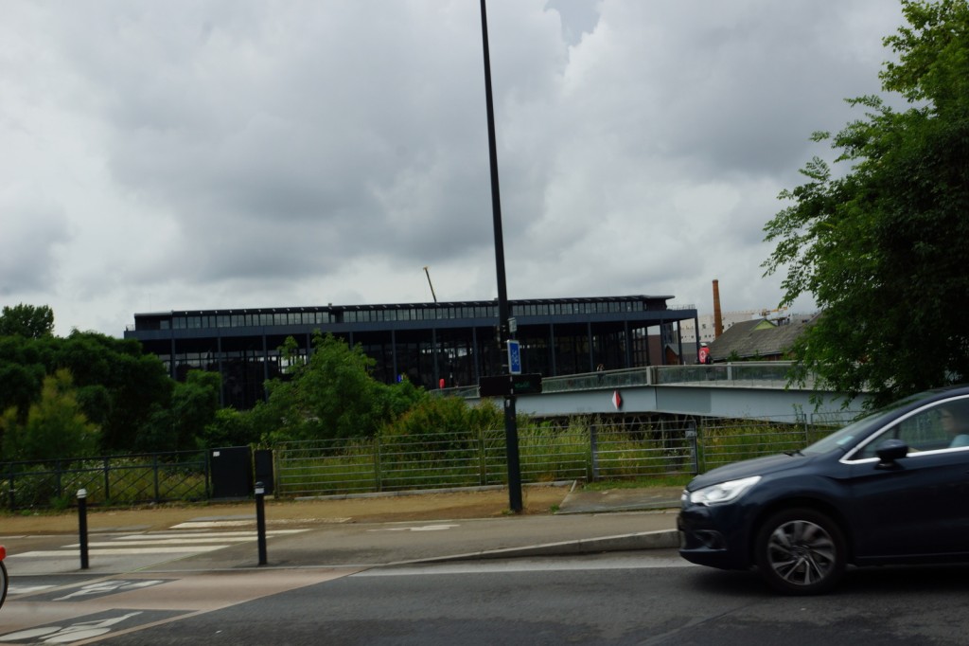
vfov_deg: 34.2
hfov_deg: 49.6
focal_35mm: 39
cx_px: 484
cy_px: 323
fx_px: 1049
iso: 100
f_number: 13
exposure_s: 1/160
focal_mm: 26
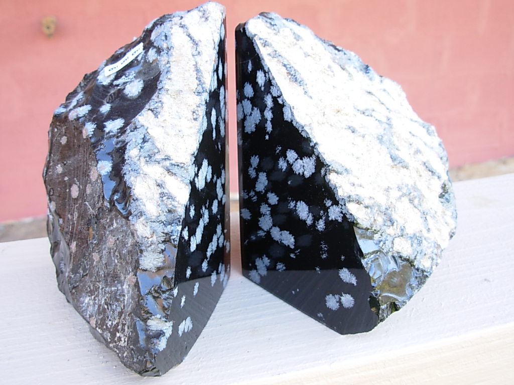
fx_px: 564
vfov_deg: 37.7
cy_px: 192
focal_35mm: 38
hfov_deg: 49.0
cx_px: 257
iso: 50
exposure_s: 1/26.9
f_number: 2.9
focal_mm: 6.3
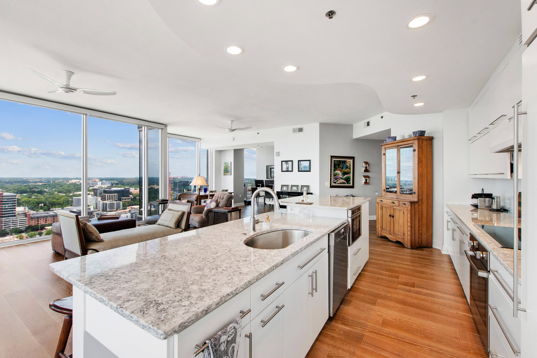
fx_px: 224
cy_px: 179
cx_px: 268
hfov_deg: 100.4
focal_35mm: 15
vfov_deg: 77.3
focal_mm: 10
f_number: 8
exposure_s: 1/8
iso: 100
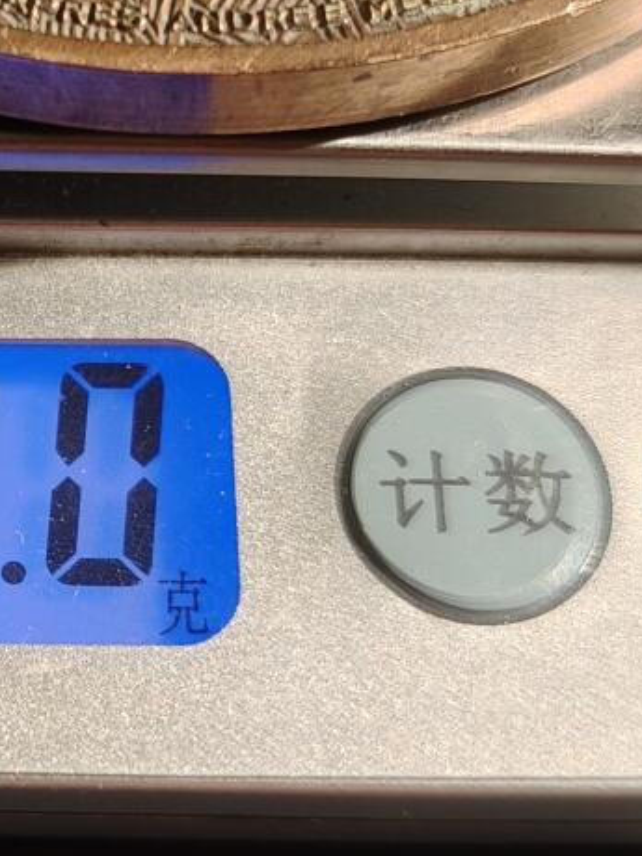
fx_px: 2226
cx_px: -115
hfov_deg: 15.8
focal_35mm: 90
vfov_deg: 21.8
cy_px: 409
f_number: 1.6
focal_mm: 6.06
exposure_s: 1/189
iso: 250
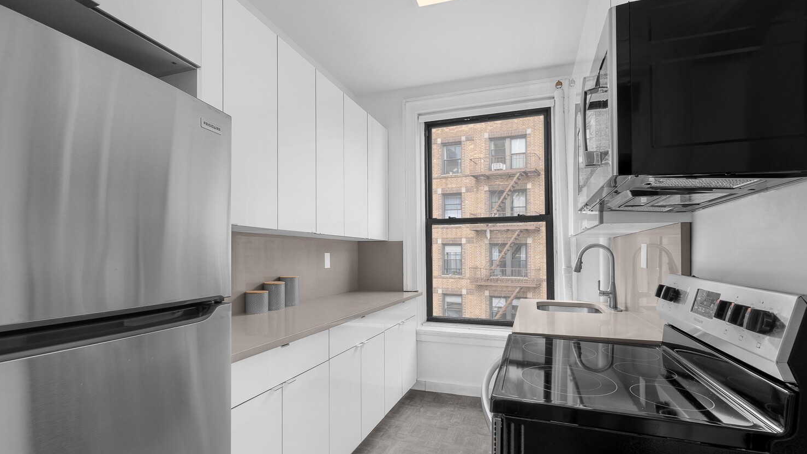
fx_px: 364
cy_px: 256
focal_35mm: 17
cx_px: 401
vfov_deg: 63.7
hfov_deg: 95.9
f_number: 11
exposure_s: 1/4
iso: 200
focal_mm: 16
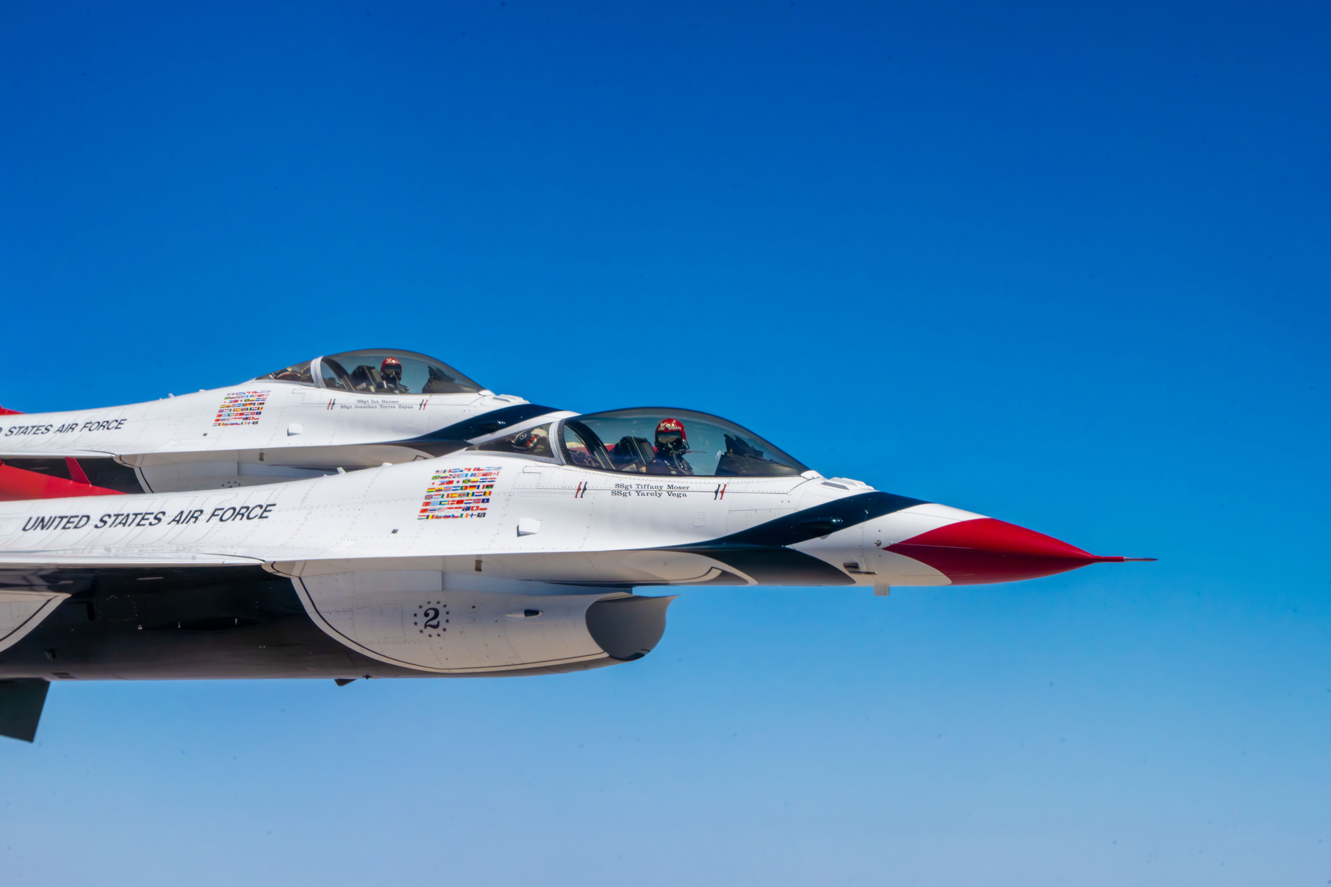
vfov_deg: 7.2
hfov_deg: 10.8
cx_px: 666
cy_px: 444
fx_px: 7024
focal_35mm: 190
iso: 250
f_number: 22
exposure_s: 1/1250
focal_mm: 190
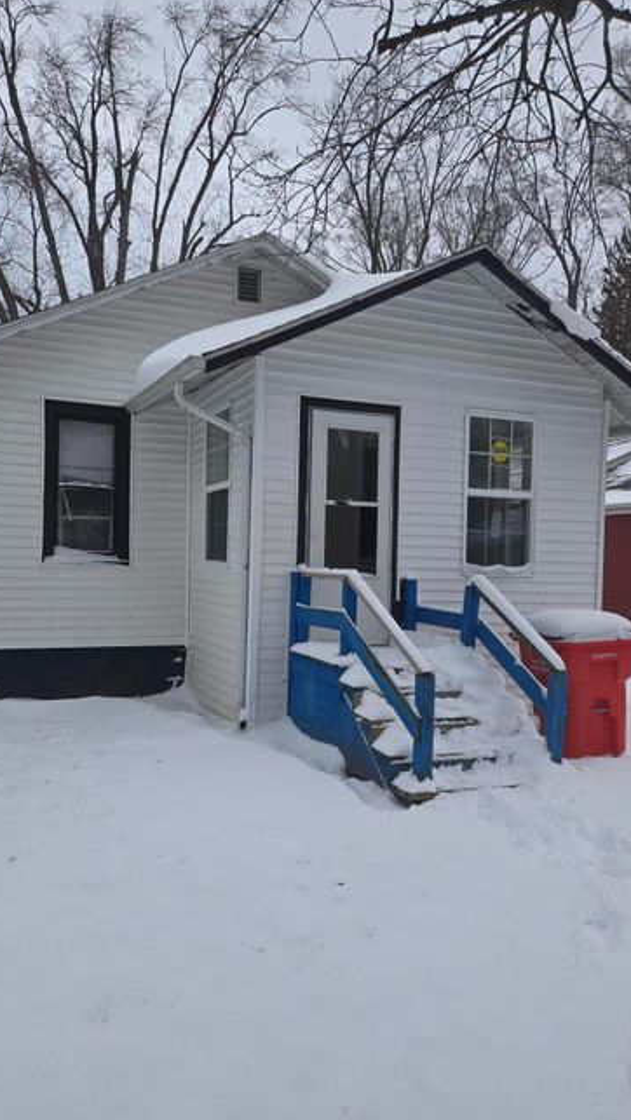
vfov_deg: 71.9
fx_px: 773
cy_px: 572
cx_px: 272
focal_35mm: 26
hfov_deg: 44.3
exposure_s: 1/1978
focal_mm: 5.4
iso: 25
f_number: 1.8
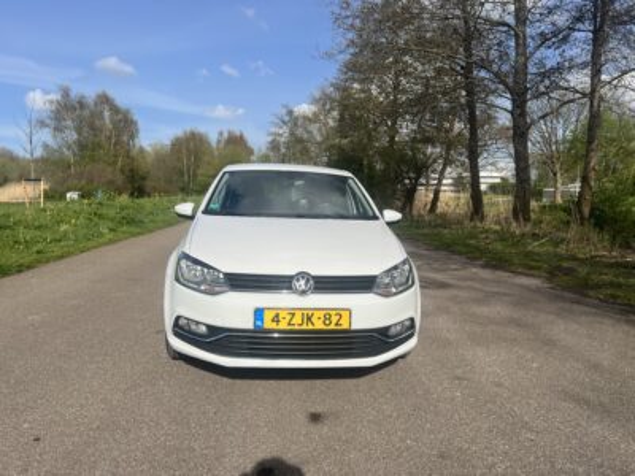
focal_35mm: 26
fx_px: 477
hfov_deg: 67.3
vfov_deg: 53.1
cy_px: 238
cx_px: 318
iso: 50
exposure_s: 1/6993
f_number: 1.5
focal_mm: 5.7
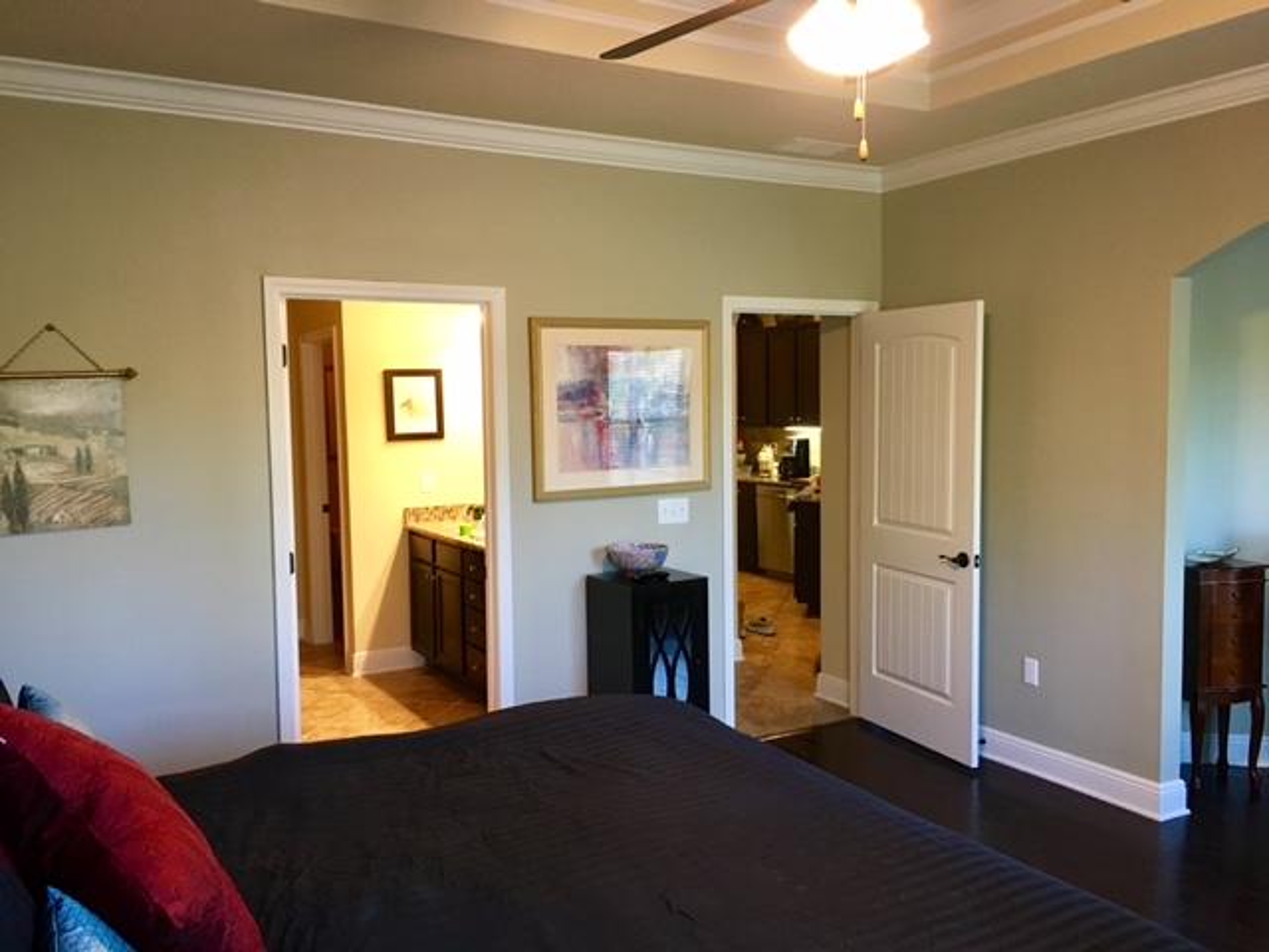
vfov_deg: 48.2
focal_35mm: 29
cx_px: 634
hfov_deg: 61.7
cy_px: 476
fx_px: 1063
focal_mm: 4.15
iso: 125
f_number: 2.2
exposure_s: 1/30
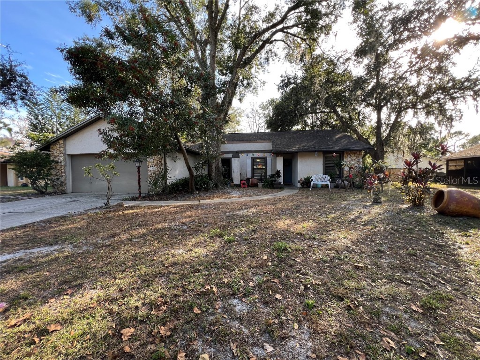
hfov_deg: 106.2
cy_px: 180
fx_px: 180
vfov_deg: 89.9
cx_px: 240
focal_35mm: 13
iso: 32
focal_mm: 1.57
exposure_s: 1/105
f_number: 1.8
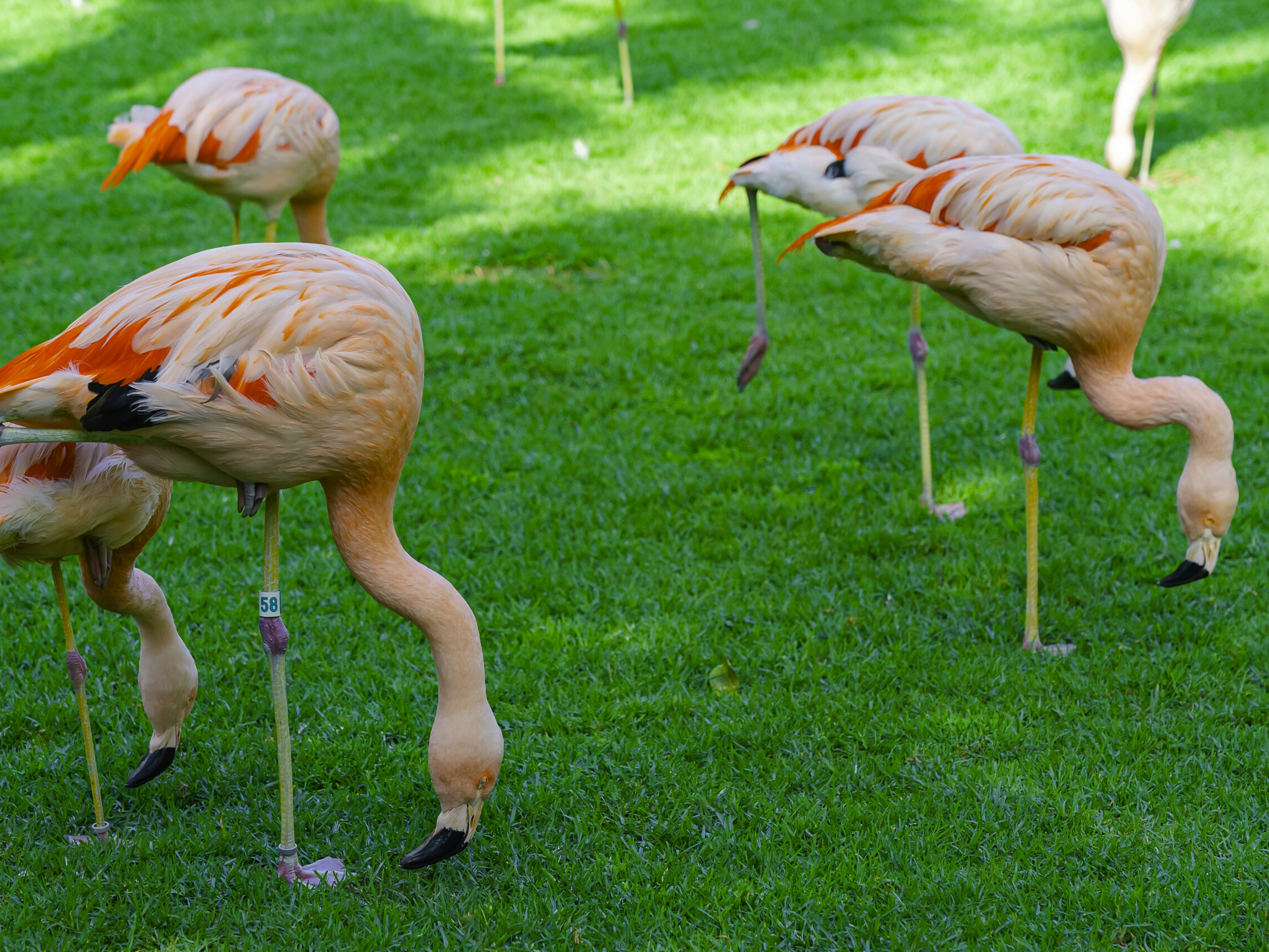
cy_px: 478
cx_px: 566
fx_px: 4179
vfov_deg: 13.0
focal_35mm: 114
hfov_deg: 17.3
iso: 1250
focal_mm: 105
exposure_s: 1/320
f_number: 6.3
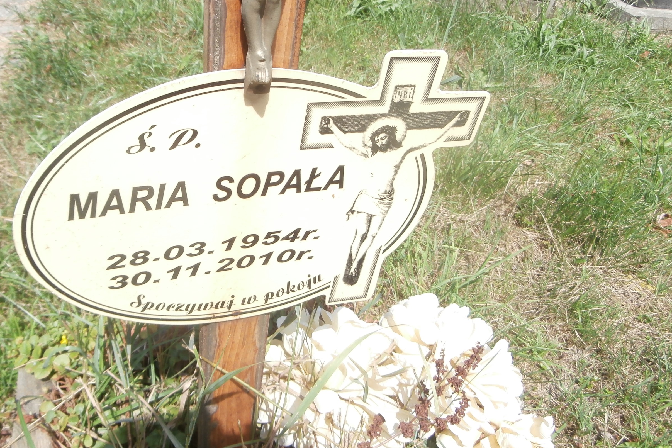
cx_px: 263
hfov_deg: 59.7
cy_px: 176
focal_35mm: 31
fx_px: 579
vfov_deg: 42.1
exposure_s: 1/500
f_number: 3
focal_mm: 4.2
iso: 100
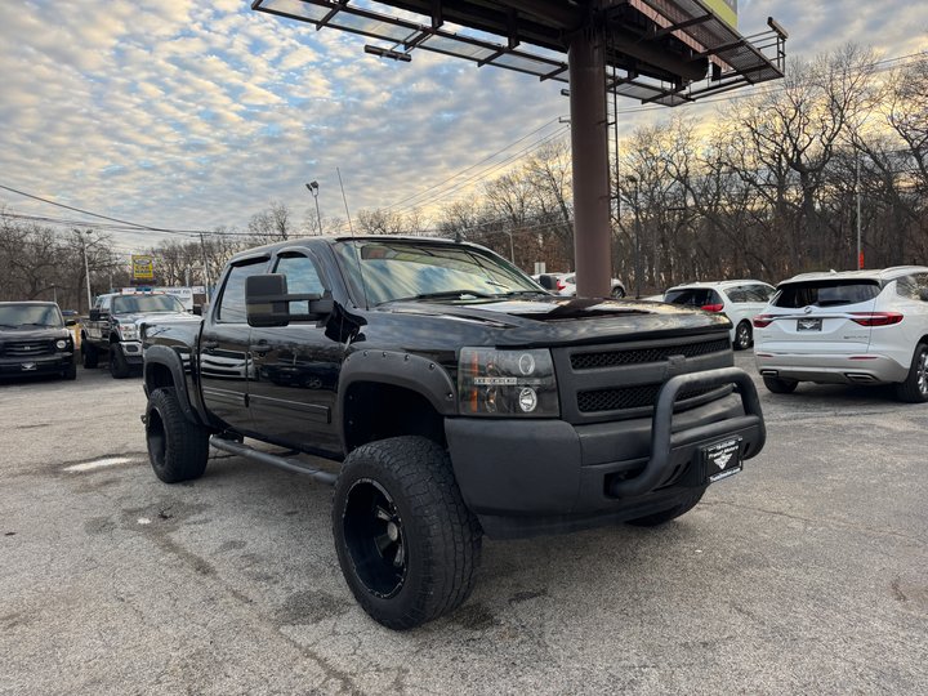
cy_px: 348
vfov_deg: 56.8
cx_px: 464
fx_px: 643
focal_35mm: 24
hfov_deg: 71.6
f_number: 1.78
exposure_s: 1/385
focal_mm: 6.76
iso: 80
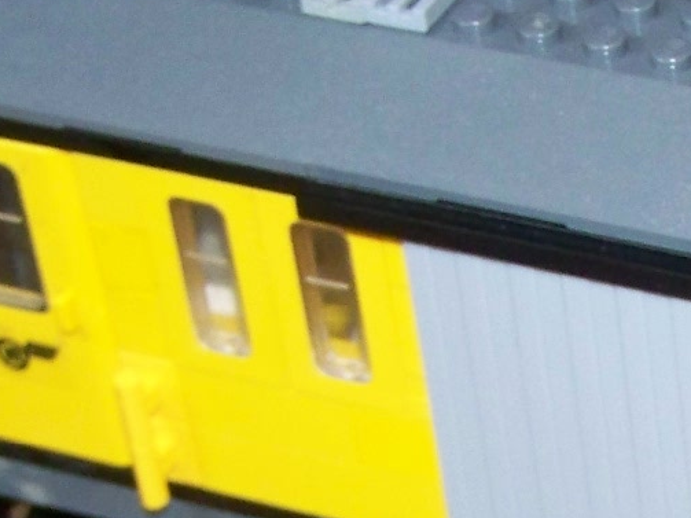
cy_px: 642
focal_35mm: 175
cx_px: 872
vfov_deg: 8.4
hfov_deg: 11.1
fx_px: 3492
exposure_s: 1/30
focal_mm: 7.2
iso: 200
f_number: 2.8
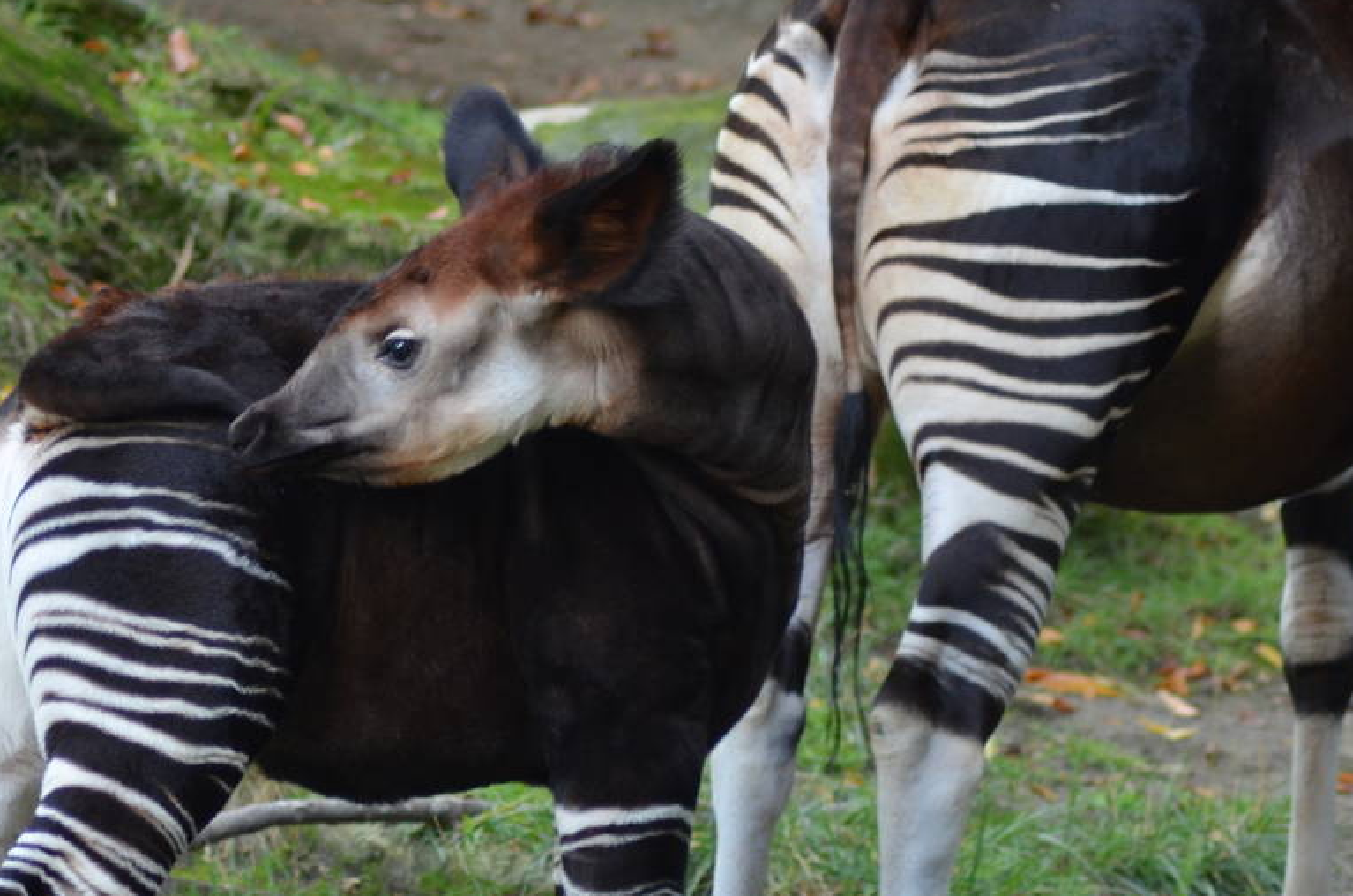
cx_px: 637
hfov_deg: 6.6
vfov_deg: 4.4
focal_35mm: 313
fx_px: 11739
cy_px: 714
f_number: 4
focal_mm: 100
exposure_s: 1/200
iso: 800
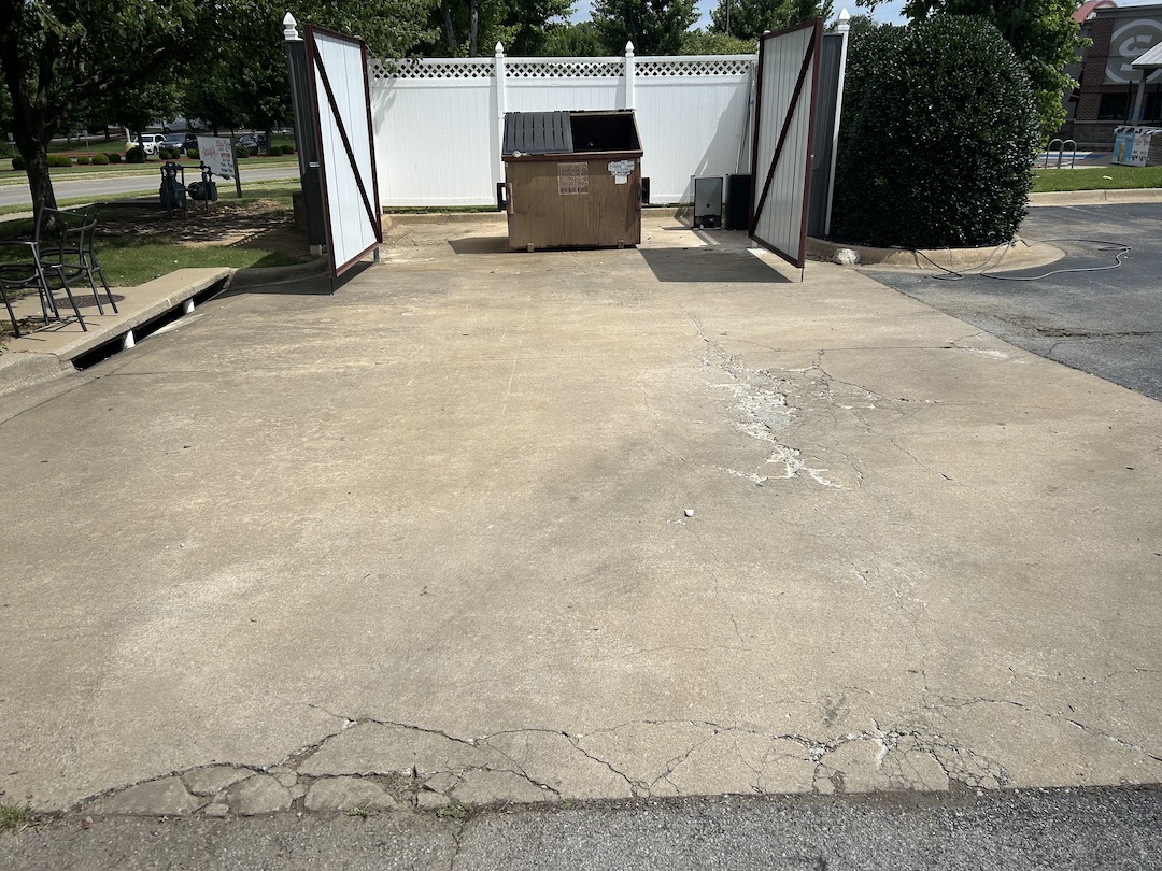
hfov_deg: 67.3
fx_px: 873
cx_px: 581
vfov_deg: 53.1
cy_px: 436
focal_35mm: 26
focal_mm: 5.7
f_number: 1.5
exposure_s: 1/7463
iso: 50
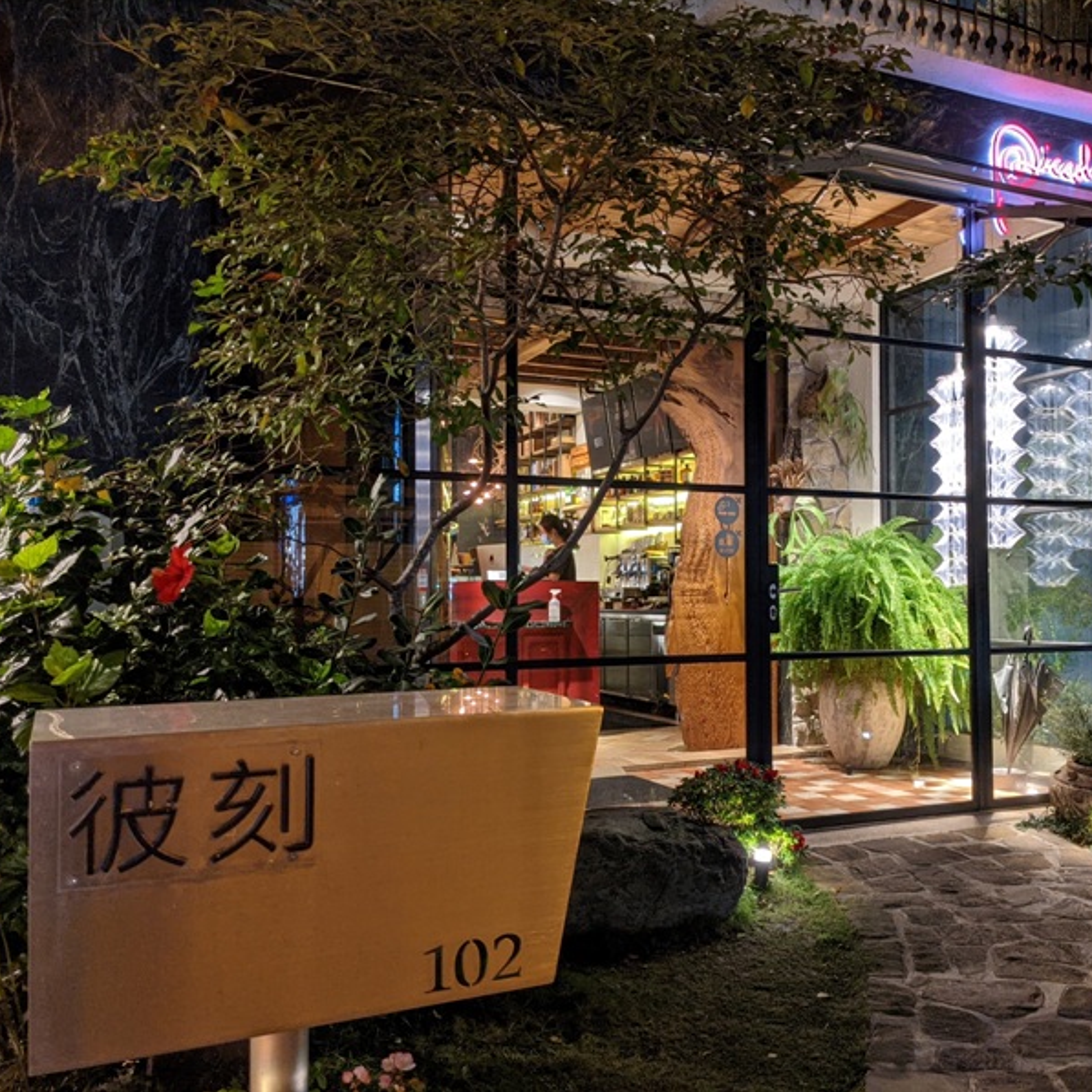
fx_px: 1142
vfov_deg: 51.1
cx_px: 708
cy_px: 545
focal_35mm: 32
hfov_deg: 50.4
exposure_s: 1/24
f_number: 1.73
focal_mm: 4.38
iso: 146
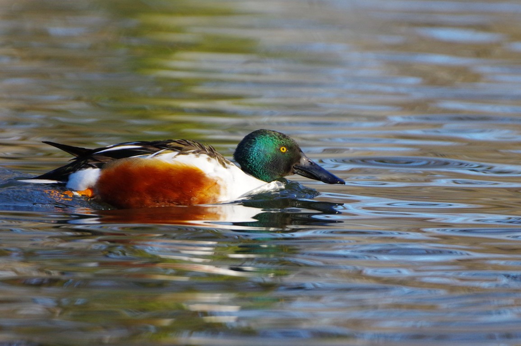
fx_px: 9760
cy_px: 173
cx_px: 260
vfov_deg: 2.0
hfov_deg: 3.1
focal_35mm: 675
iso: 1100
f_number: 5.6
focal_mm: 450
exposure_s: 1/1500
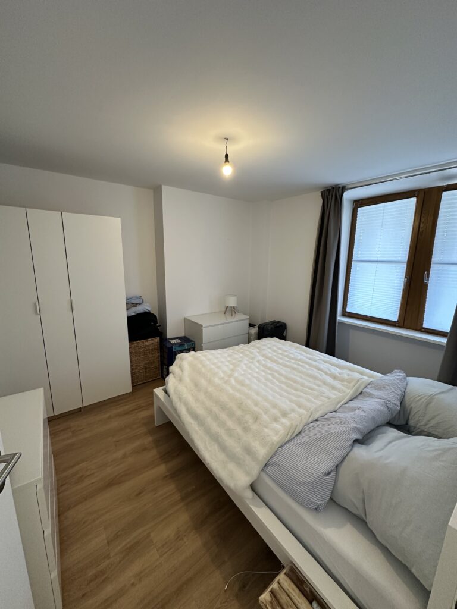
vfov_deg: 102.1
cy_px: 304
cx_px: 228
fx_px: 246
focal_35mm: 14
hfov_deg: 85.7
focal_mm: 2.22
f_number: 2.2
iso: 250
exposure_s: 1/99
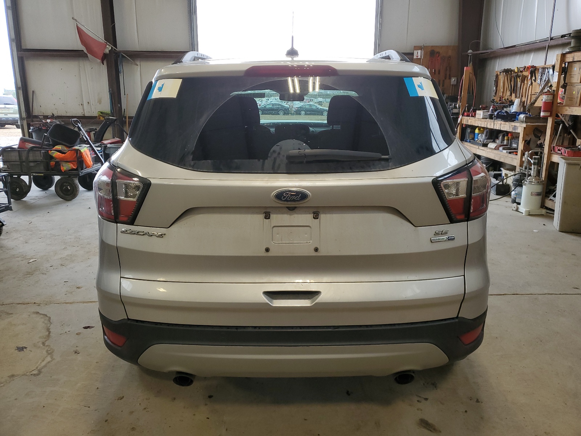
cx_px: 290
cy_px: 218
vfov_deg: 53.1
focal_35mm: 26
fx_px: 436
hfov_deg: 67.3
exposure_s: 1/120
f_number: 1.5
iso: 60
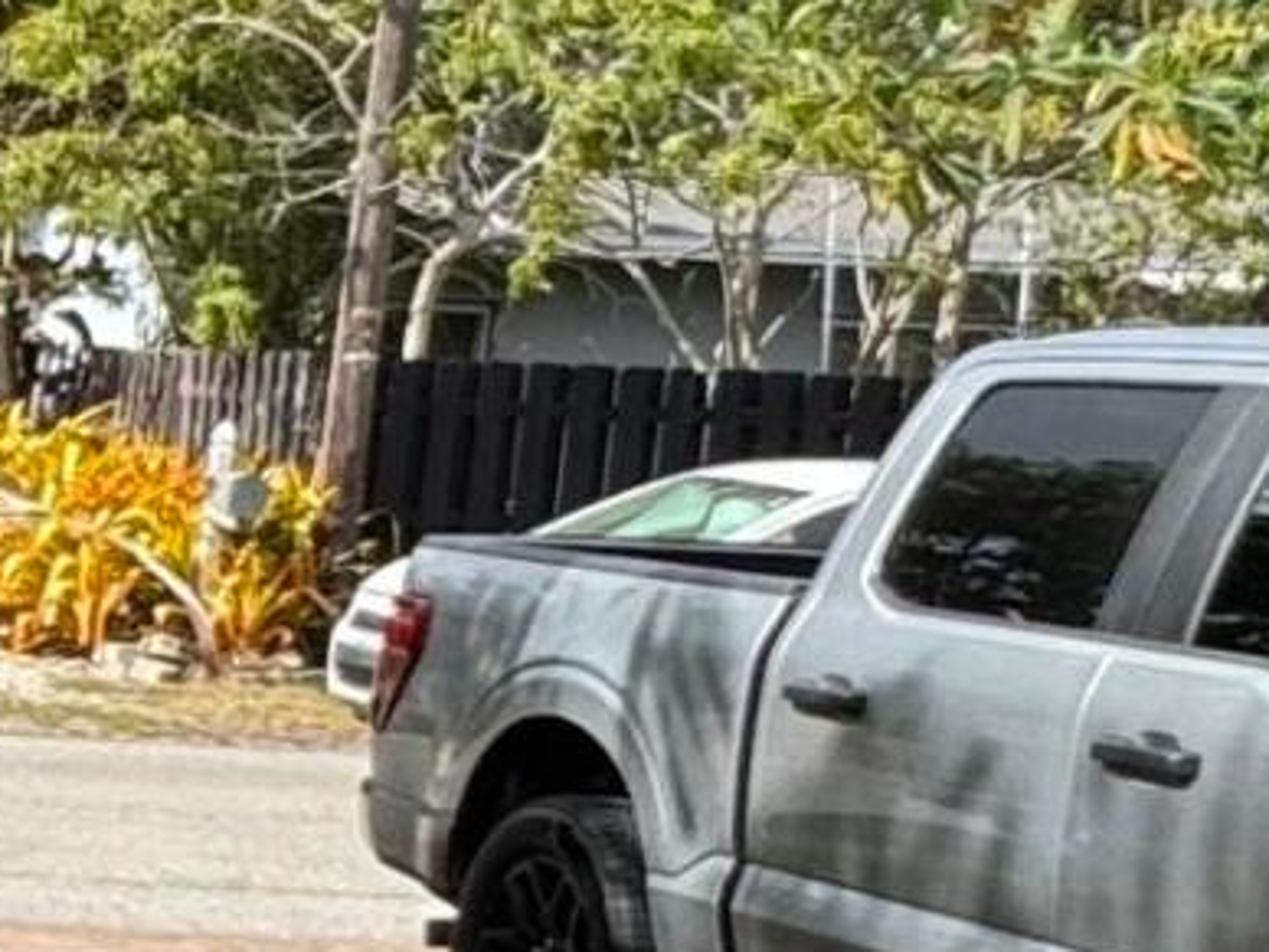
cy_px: 808
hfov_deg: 13.8
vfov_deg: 14.1
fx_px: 3813
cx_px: -1724
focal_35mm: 104
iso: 40
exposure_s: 1/868
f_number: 2.2
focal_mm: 2.22
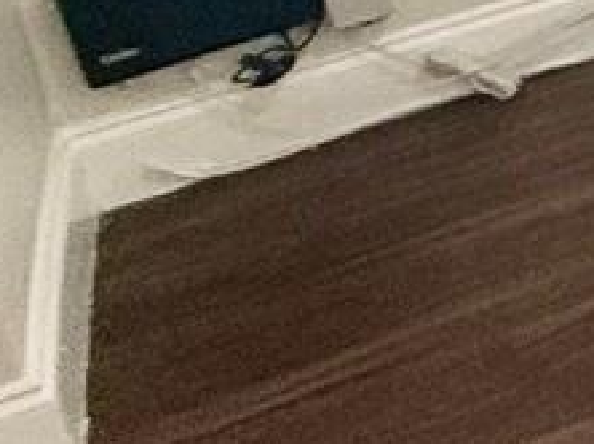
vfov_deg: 12.7
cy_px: -465
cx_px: 1908
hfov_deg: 10.6
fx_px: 1731
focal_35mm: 101
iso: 200
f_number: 2.2
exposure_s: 1/120
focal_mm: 2.22
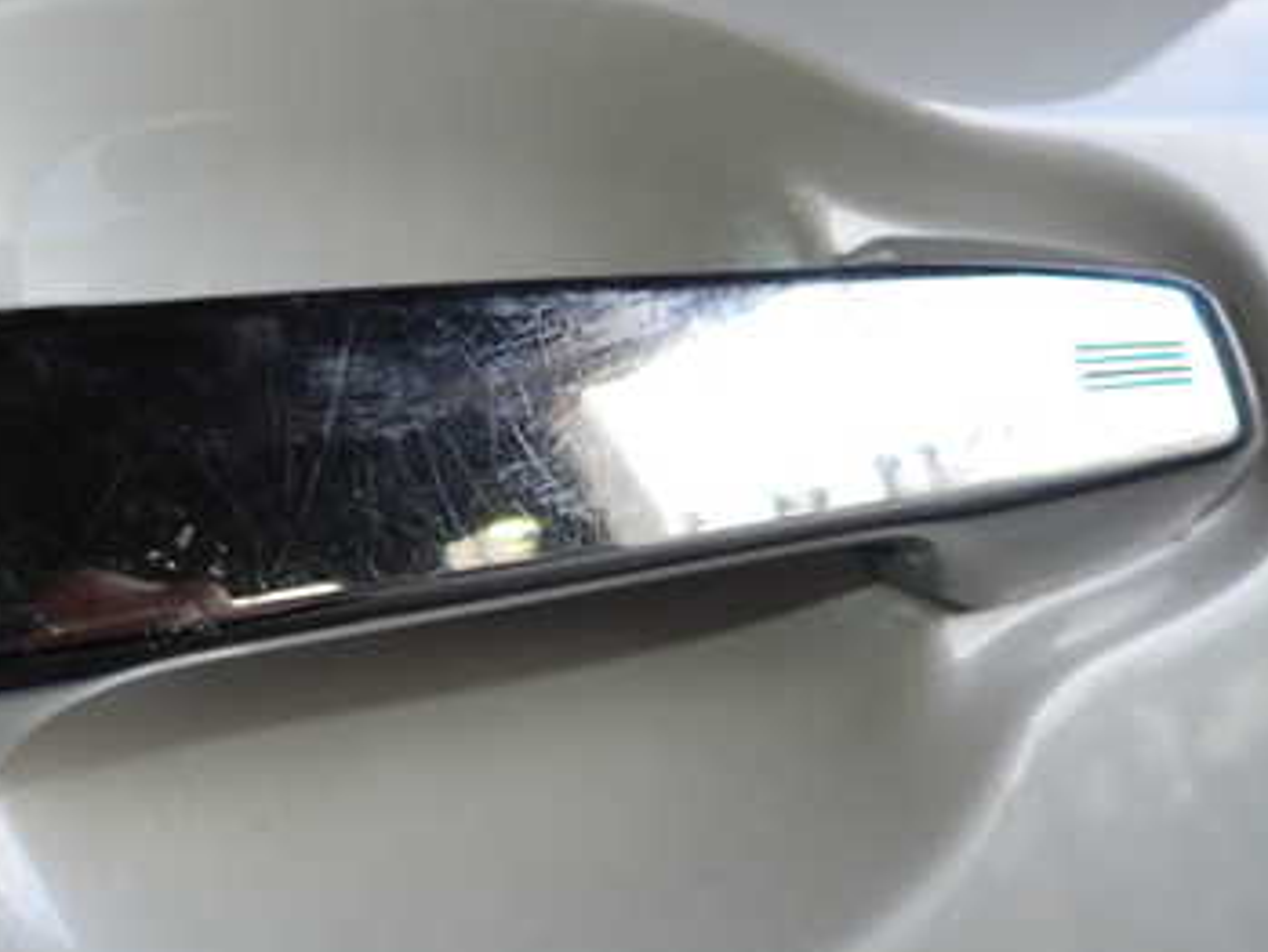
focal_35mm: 43
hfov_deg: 43.2
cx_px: 421
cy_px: 371
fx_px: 1576
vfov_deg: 33.5
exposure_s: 1/30
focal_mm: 4.5
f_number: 5.6
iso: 100
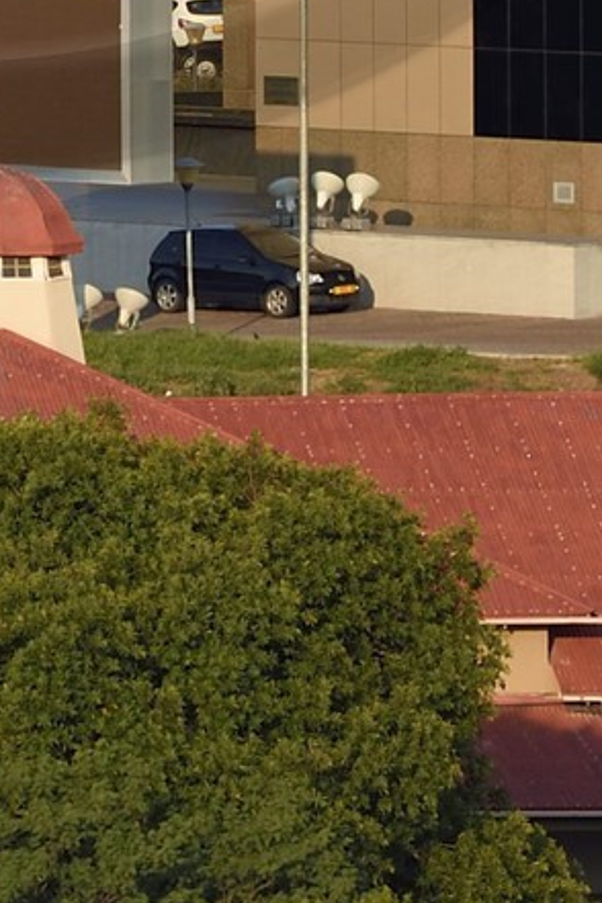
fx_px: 18410
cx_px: -63
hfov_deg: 1.9
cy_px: -784
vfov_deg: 2.8
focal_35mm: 734
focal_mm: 135
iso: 200
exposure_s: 1/320
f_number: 9
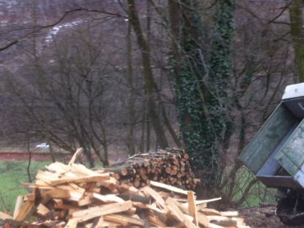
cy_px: 181
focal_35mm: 68
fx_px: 597
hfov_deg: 28.4
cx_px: 206
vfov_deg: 21.4
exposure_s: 1/40
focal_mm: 3.85
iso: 80
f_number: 2.8
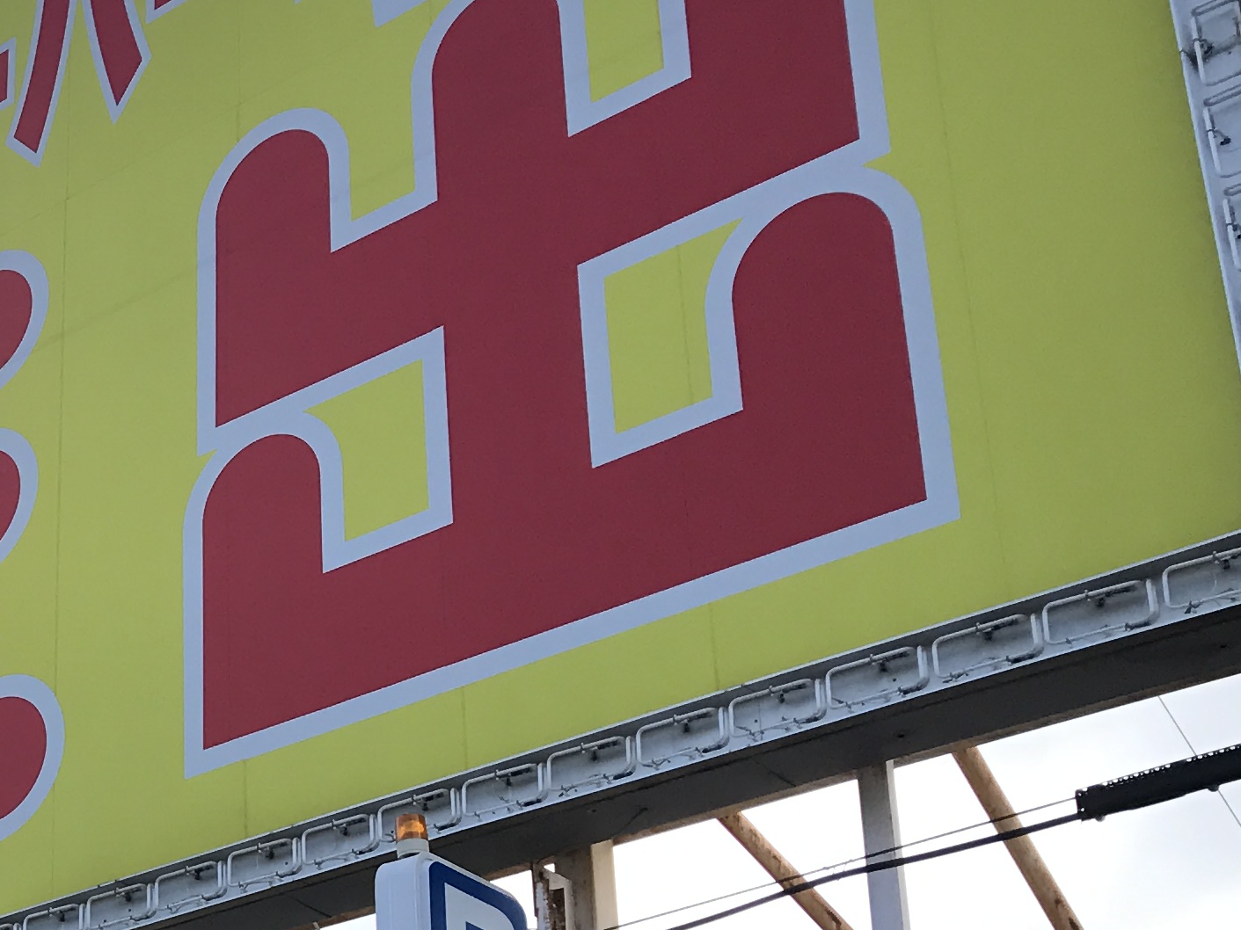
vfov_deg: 18.2
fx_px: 2868
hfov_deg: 21.9
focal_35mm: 80
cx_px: -395
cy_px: 788
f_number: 1.8
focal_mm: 3.99
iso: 20
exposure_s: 1/805
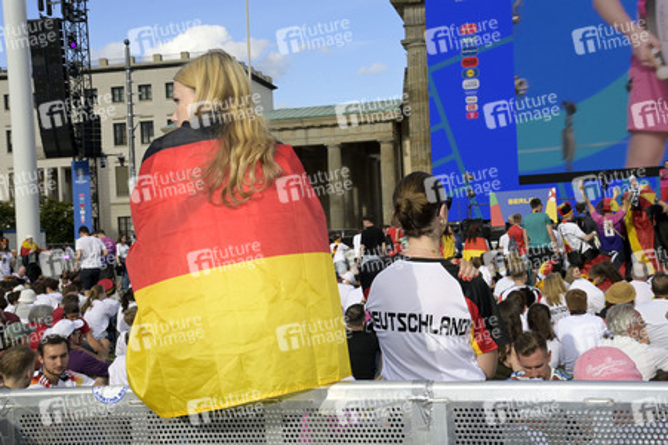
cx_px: 334
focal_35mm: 48
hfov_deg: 41.1
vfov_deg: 28.0
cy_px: 222
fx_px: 890
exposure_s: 1/250
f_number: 16
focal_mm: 48
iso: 640
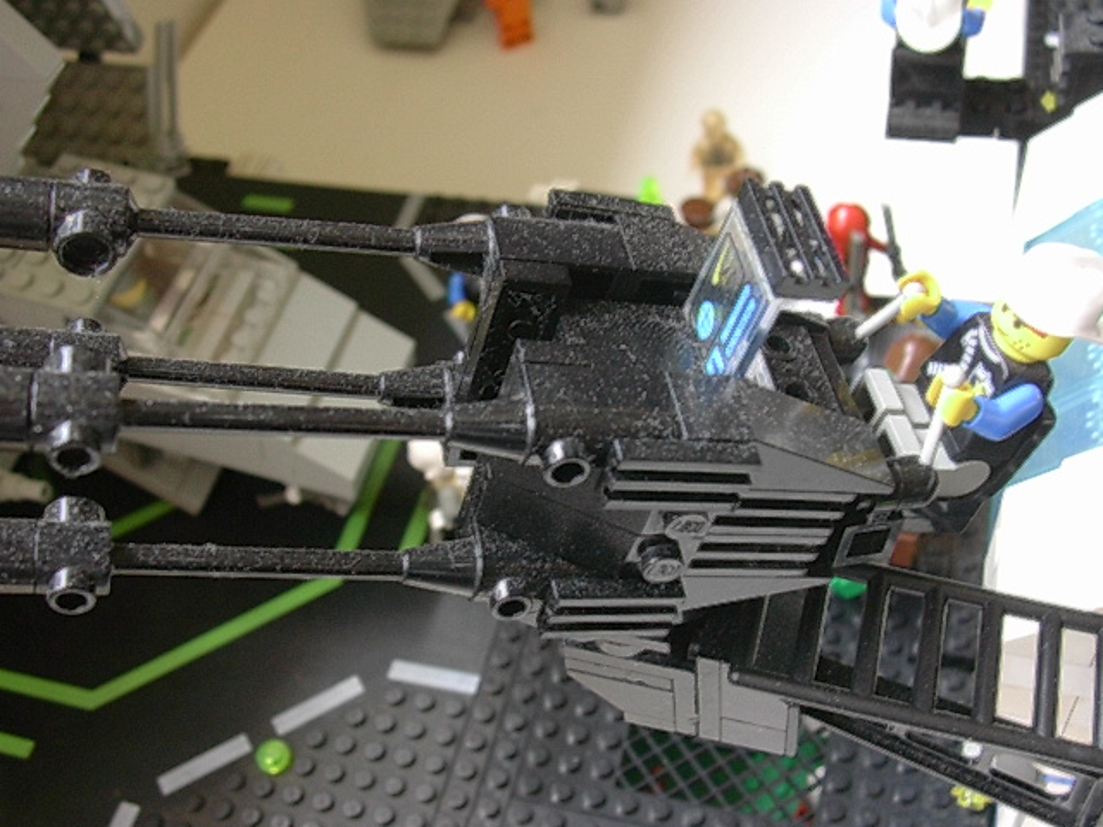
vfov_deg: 32.2
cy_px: 414
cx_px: 552
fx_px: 1434
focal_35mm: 45
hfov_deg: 42.1
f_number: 2.9
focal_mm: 6.7
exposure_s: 1/16.4
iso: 70
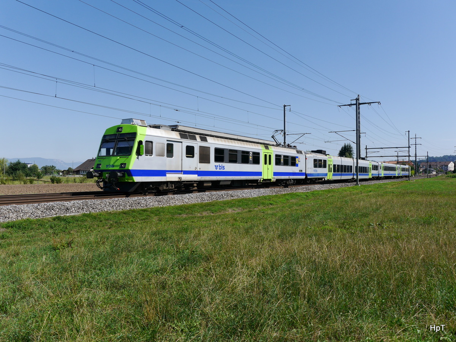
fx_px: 369
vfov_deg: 49.7
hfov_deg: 63.4
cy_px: 171
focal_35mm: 28
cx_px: 228
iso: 160
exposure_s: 1/400
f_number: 8
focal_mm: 14
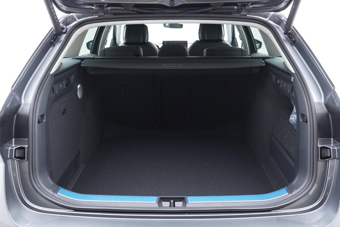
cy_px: 114
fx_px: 340
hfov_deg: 53.1
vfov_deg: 36.9
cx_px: 170
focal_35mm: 36
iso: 640
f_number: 2.8
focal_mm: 24
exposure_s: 1/40
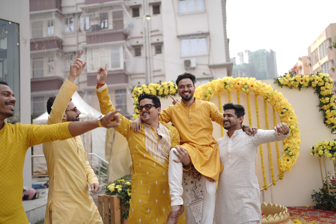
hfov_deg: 54.4
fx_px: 327
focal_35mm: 35
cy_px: 112
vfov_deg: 37.9
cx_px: 168
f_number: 1.4
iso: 80
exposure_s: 1/1250
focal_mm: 35
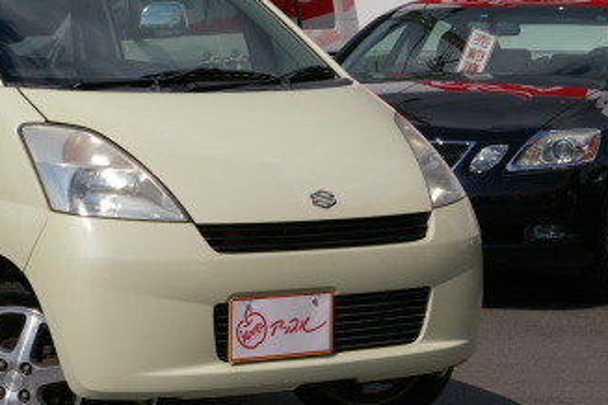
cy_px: 150
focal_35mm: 132
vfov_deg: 10.4
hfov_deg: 15.4
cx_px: 78
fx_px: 2229
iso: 200
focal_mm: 45
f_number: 9.5
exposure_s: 1/500
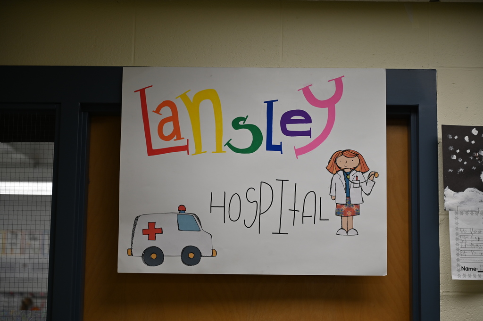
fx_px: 938
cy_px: 160
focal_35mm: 70
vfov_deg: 19.4
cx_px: 242
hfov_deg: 28.9
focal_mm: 70
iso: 400
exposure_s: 1/200
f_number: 4
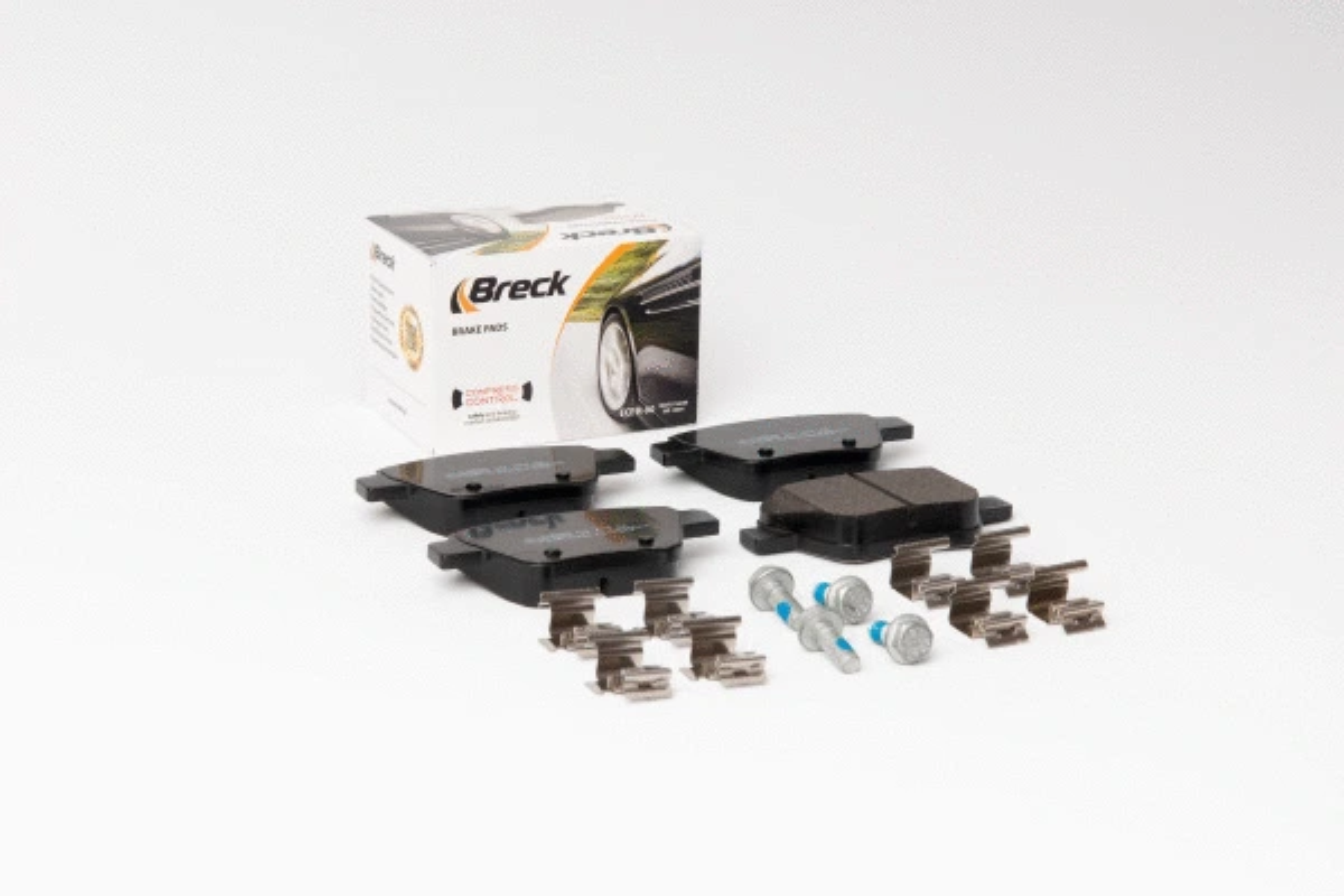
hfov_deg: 22.6
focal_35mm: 90
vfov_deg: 15.2
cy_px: 448
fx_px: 3360
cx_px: 672
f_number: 13
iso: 100
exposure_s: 1/200
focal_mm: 60
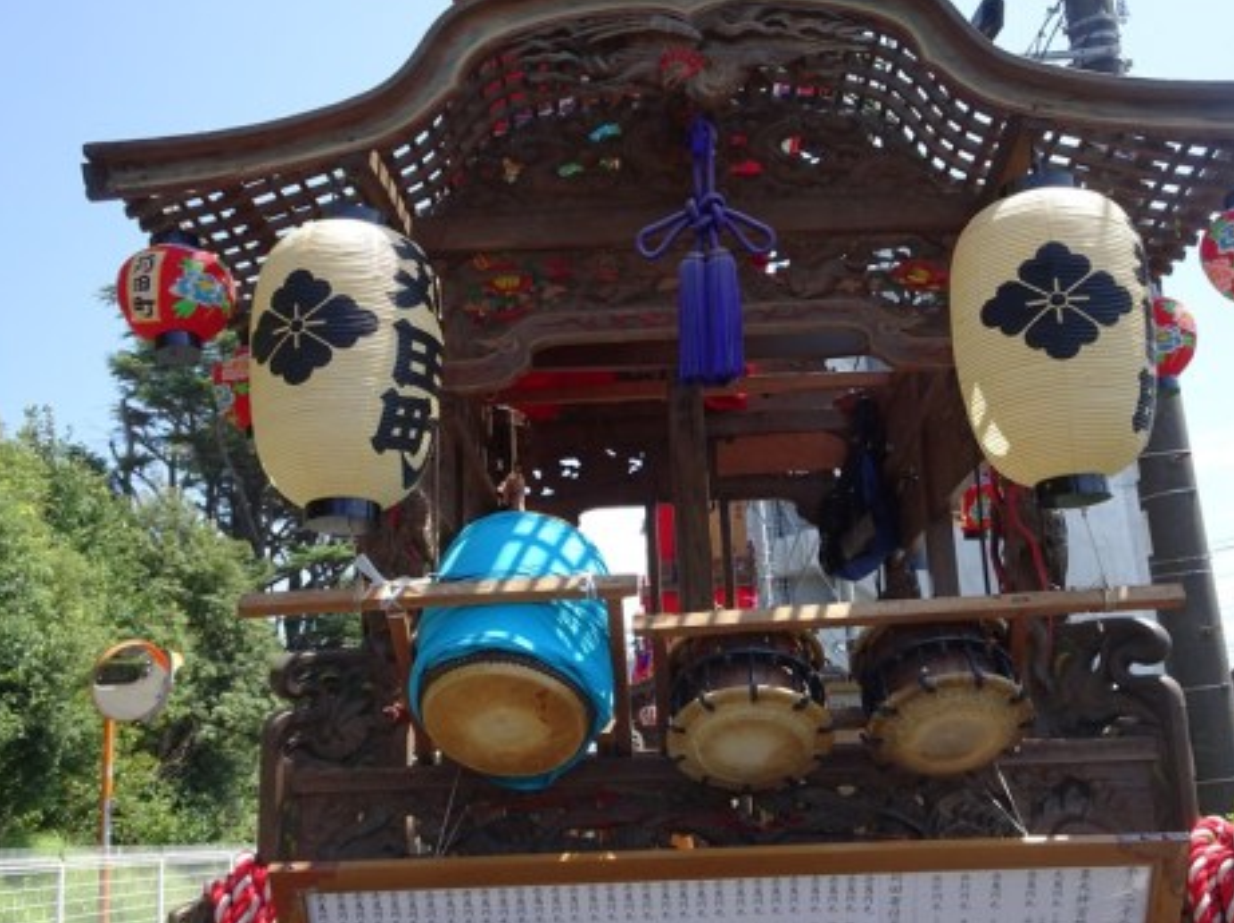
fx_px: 1354
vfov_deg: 37.7
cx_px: 645
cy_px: 472
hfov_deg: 49.0
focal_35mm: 38
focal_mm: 5.98
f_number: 4
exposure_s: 1/320
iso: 80
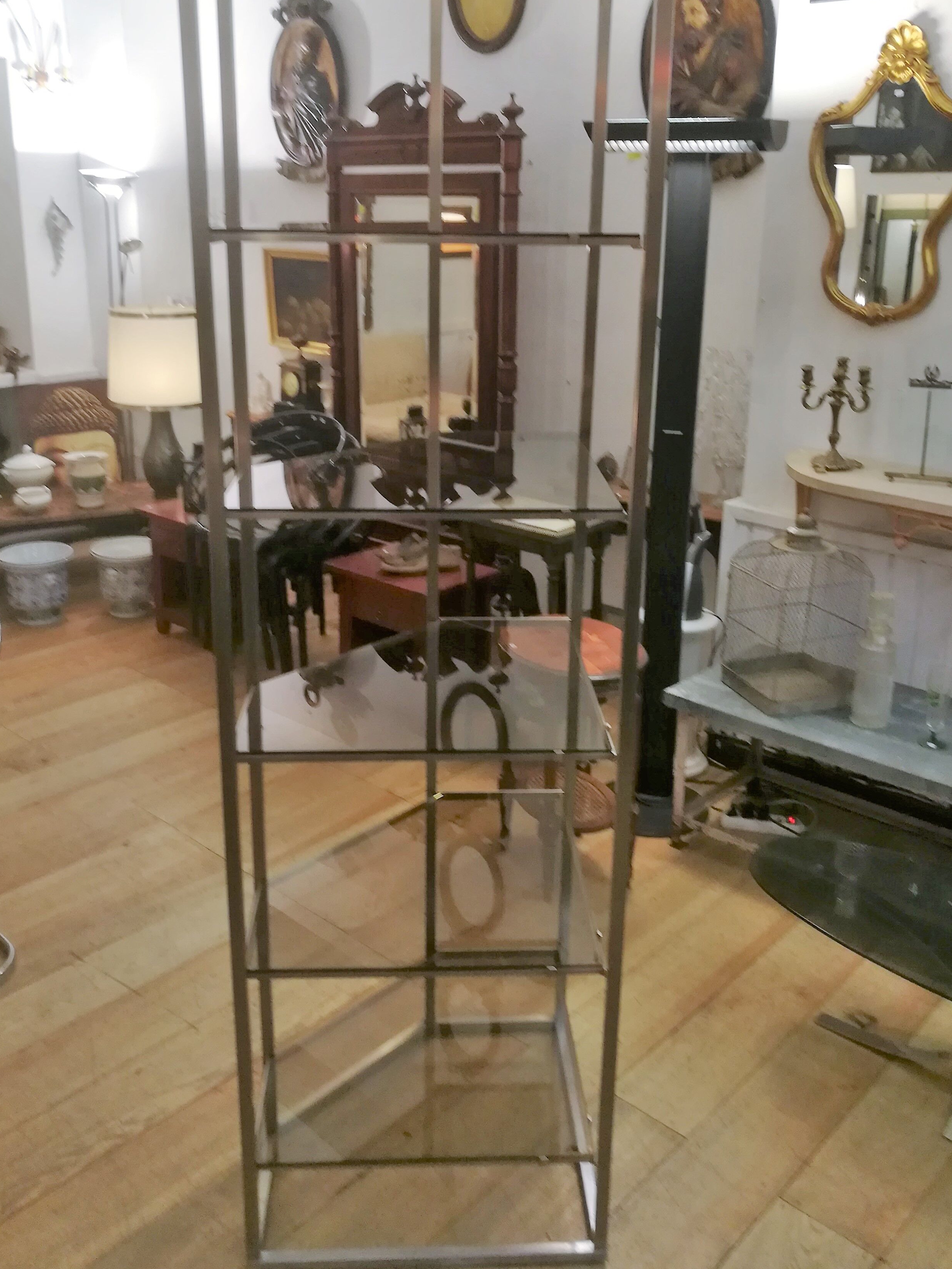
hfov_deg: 46.8
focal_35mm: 30
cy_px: 582
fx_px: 1100
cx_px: 442
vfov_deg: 59.9
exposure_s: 1/33.3
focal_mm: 3.83
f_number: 2.2
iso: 160
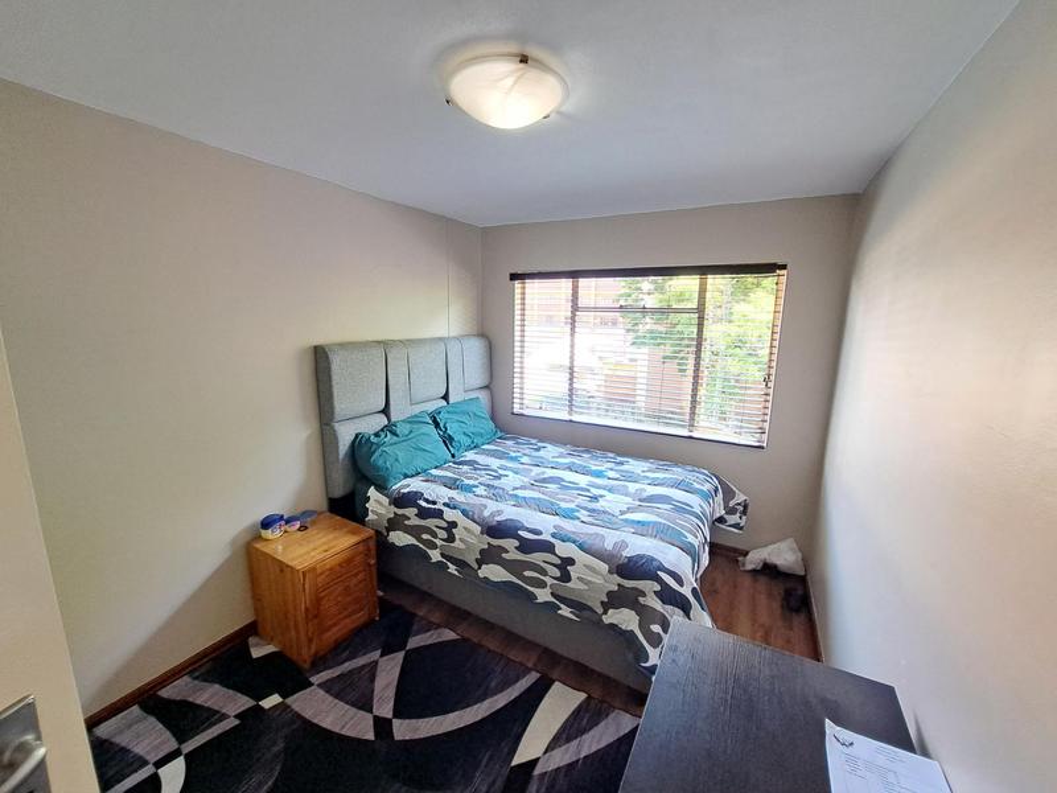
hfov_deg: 106.2
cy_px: 396
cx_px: 528
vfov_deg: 89.9
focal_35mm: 13
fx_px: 397
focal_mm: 1.74
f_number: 2.2
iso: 125
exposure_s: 1/50
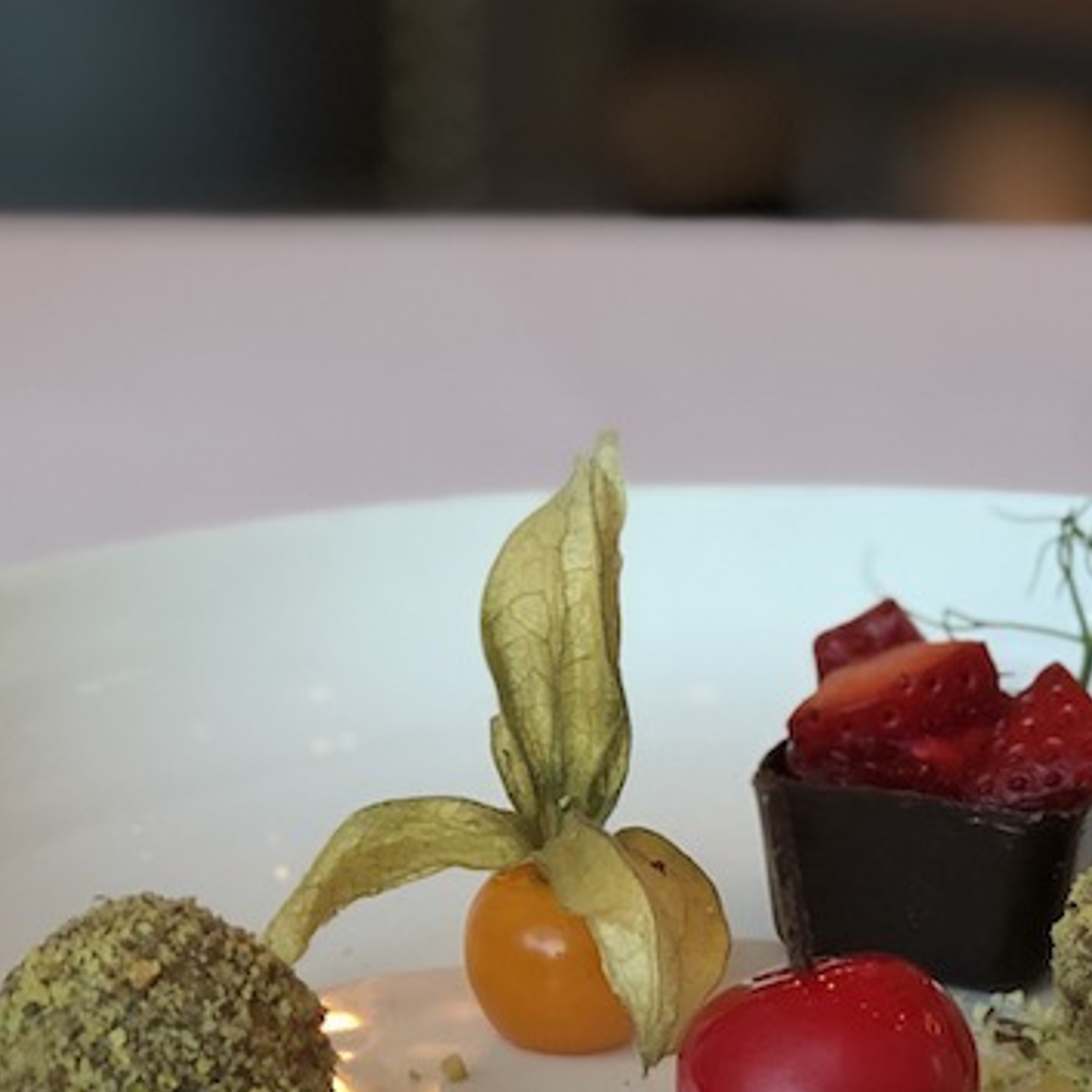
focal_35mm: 128
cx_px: 932
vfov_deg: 13.6
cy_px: 865
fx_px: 4568
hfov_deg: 13.5
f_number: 2.8
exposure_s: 1/33
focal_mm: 6.6
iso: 64
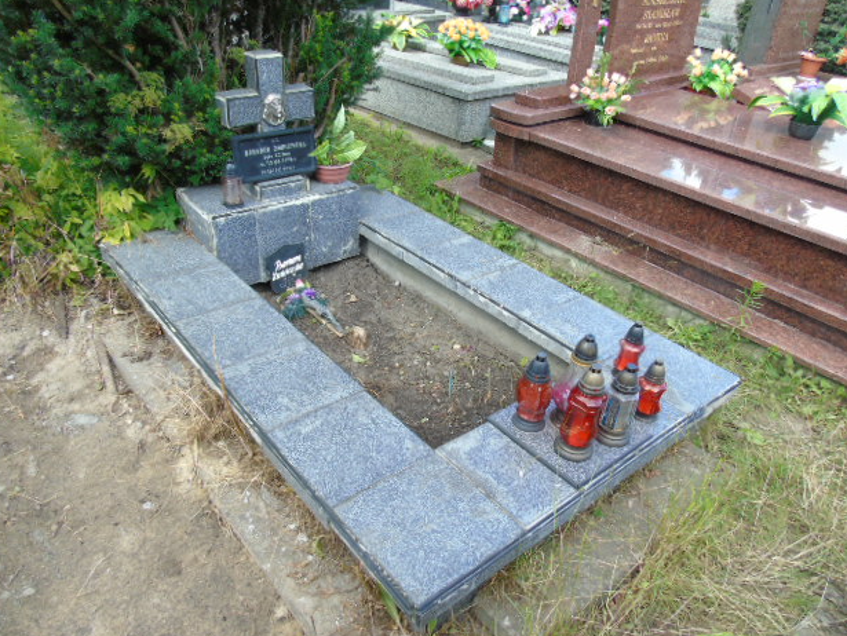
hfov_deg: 67.3
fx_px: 637
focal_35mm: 26
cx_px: 426
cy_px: 324
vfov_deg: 53.1
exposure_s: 1/100
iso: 80
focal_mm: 4.4
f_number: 3.4
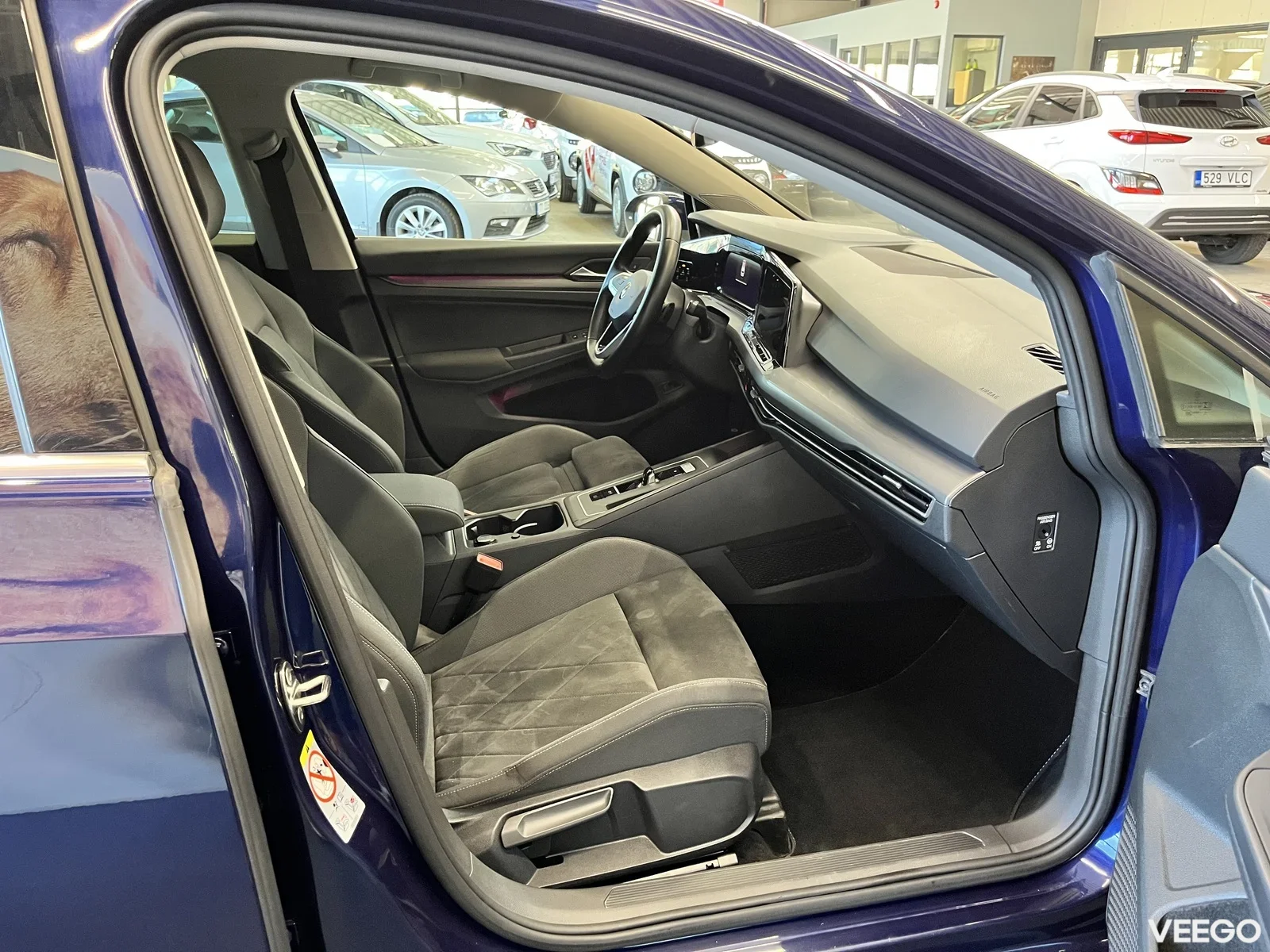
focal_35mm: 26
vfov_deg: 53.1
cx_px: 635
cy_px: 476
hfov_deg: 67.3
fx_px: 954
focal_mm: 5.1
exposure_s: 1/60
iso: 400
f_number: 1.6
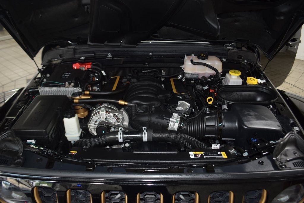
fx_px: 228
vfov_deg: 47.9
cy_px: 102
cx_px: 152
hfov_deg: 67.4
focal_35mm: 27
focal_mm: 18
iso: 500
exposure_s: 1/30
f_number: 3.5
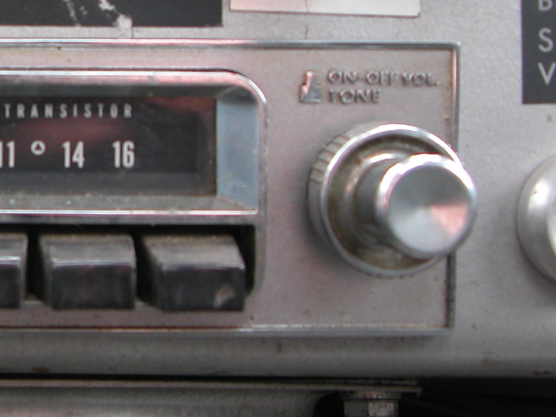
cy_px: 98
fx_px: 1574
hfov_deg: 19.2
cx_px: -67
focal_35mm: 98
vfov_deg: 15.0
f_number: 2.8
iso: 100
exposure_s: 1/42.5
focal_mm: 9.2
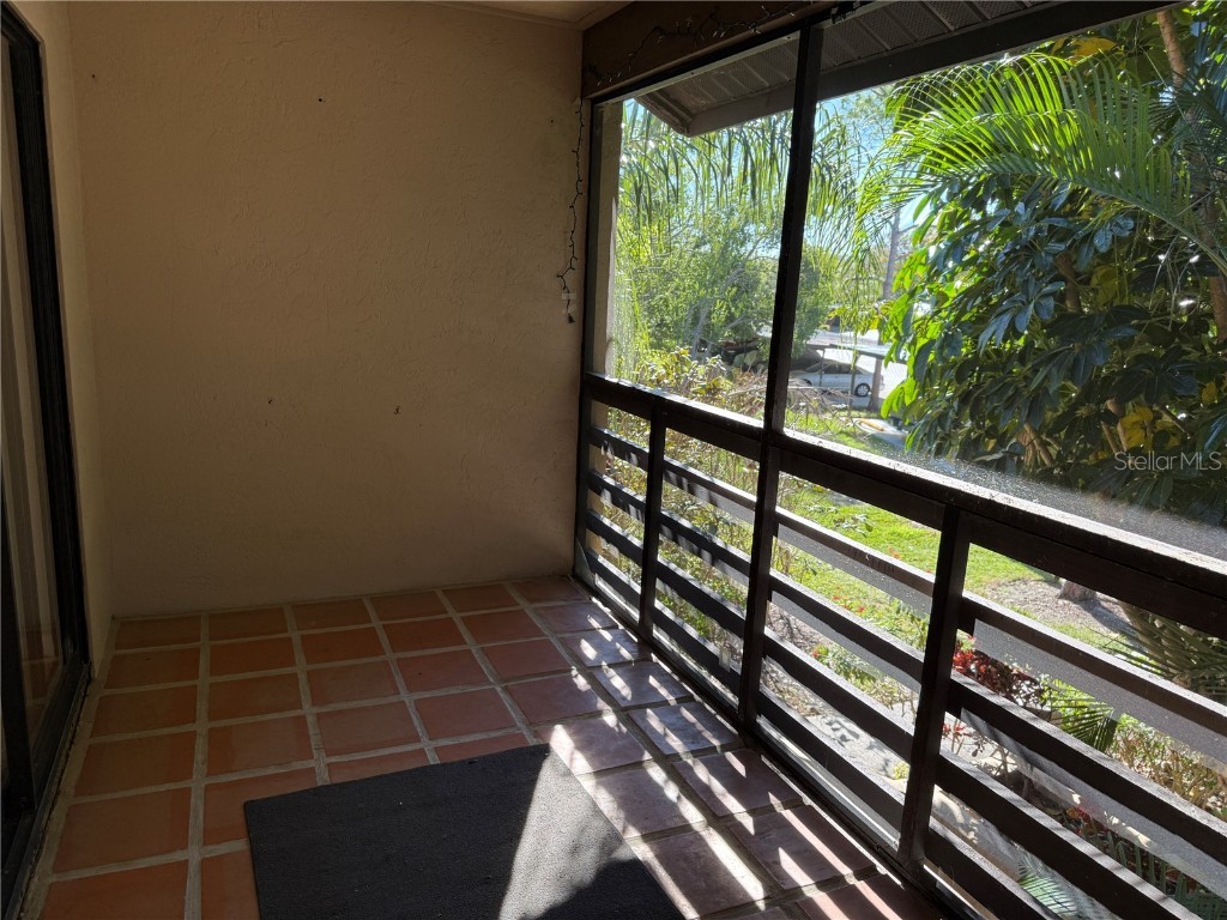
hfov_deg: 71.6
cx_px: 614
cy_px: 460
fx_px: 851
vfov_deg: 56.8
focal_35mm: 24
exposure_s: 1/339
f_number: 1.78
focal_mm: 6.76
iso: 100
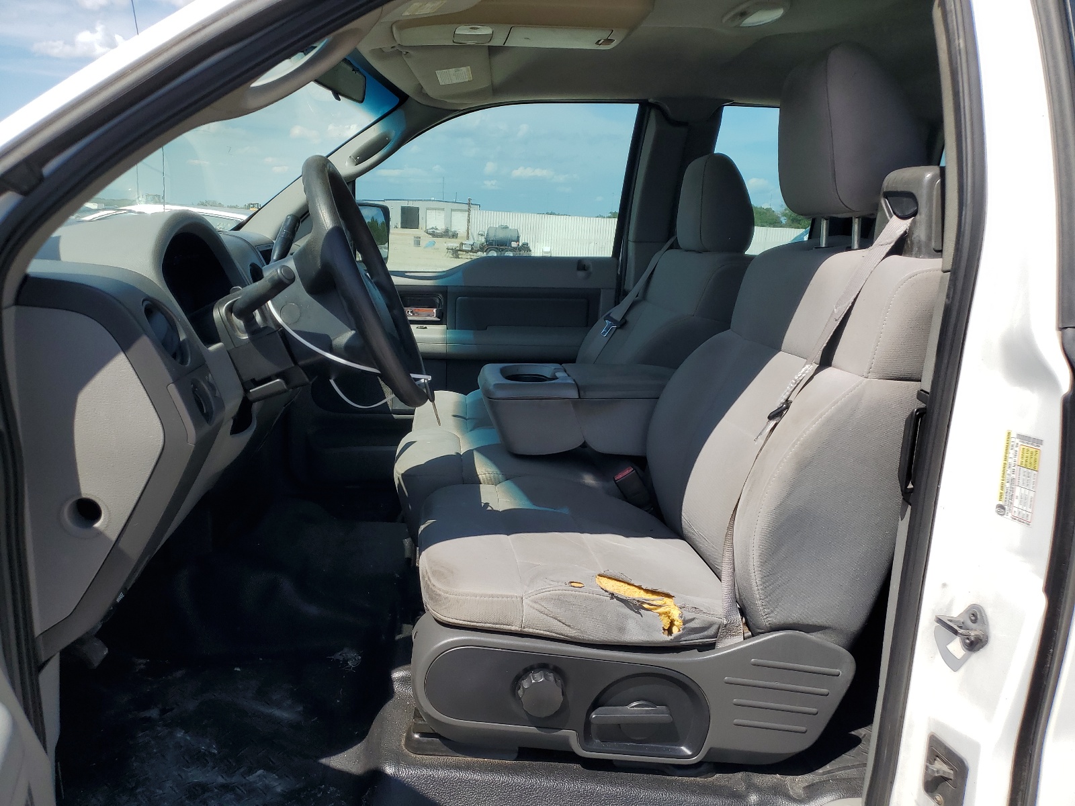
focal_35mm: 26
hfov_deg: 67.3
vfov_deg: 53.1
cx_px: 538
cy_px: 403
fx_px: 807
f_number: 1.5
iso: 50
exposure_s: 1/2500
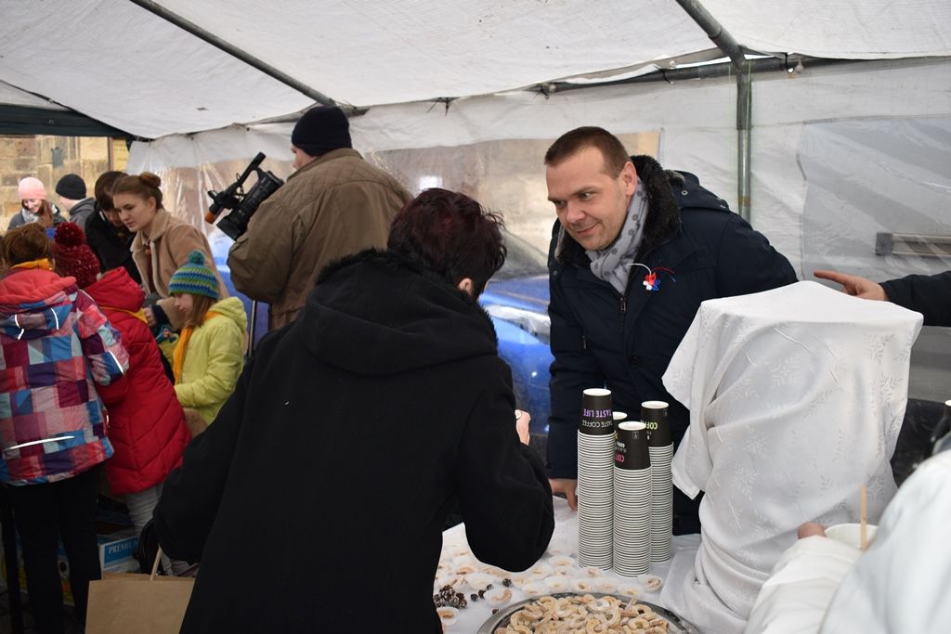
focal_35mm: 33
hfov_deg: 57.2
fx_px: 872
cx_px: 476
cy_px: 317
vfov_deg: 40.0
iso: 110
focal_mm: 22
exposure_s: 1/60
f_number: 3.8
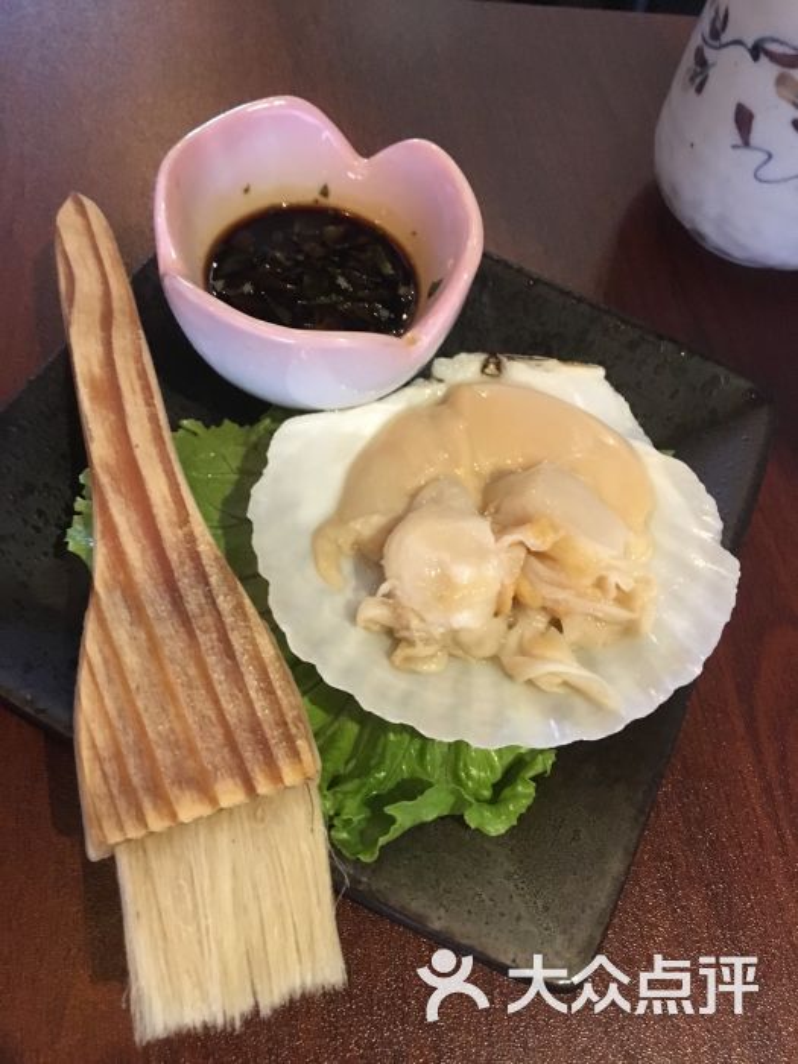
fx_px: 891
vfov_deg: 61.7
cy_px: 532
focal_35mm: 29
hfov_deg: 48.2
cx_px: 399
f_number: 2.2
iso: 320
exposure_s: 1/17
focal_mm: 4.15
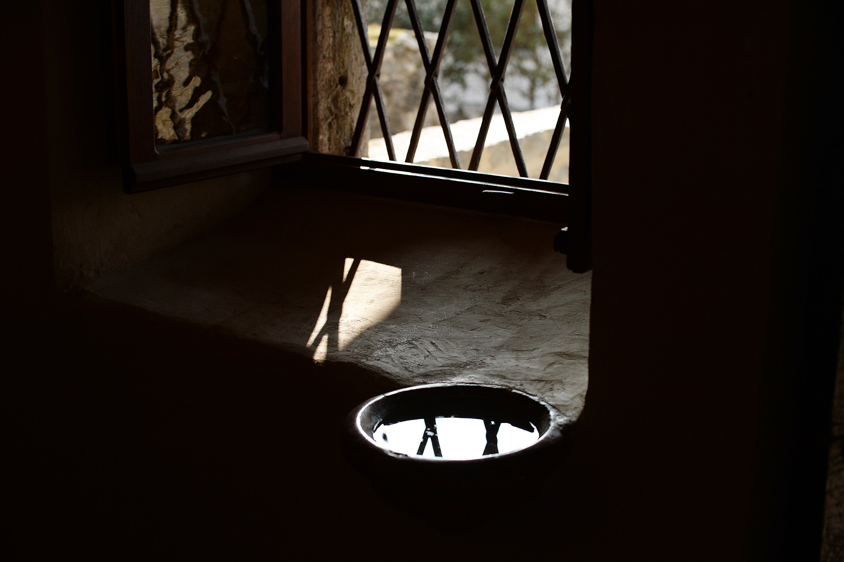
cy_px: 281
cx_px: 422
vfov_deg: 27.0
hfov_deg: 39.6
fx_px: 1171
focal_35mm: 50
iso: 400
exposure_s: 1/1000
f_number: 4
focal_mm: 50
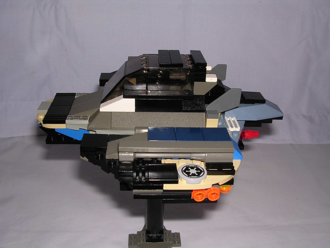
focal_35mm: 38
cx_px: 165
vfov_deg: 37.7
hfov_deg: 49.0
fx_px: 362
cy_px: 124
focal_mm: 5.8
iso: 100
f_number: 5.6
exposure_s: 1/60.1
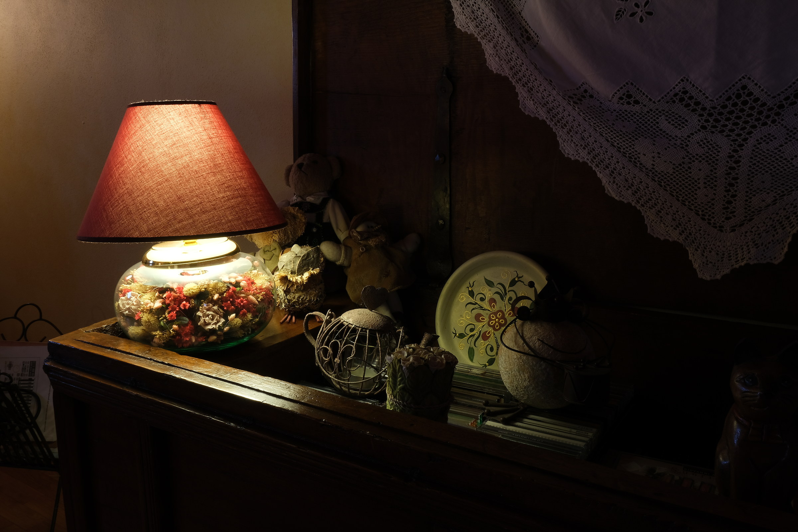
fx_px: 687
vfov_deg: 42.3
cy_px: 266
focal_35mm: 31
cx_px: 399
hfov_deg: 60.3
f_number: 22
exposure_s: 5
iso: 160
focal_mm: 20.5
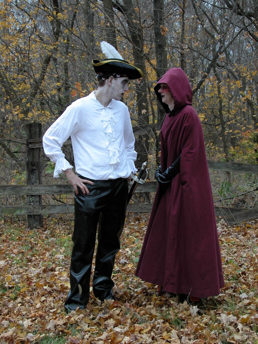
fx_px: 616
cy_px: 172
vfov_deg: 31.2
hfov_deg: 23.7
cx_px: 129
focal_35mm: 62
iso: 103
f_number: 5.1
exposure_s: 1/4
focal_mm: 15.7
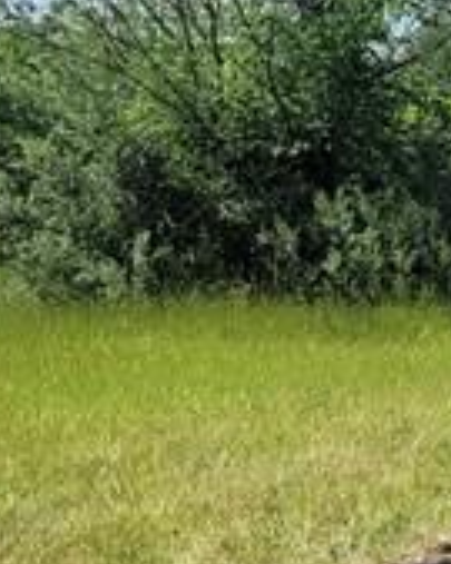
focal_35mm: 77
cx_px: 598
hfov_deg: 18.4
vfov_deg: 24.7
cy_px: 227
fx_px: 1286
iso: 40
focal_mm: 1.74
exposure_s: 1/1215
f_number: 2.2
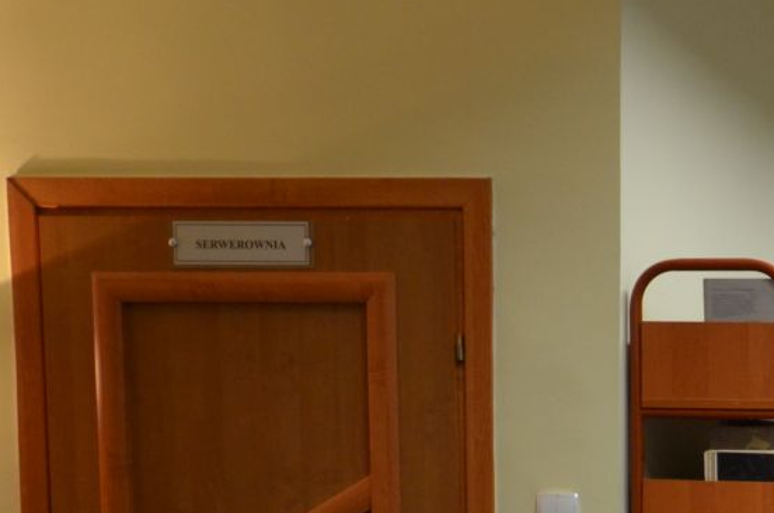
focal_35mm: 88
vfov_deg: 14.7
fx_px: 1889
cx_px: 1014
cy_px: 702
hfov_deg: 21.0
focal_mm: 18
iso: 800
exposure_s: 1/50
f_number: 3.5
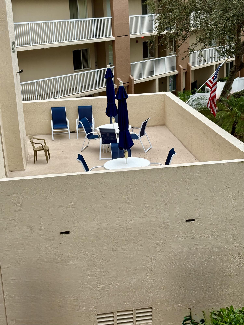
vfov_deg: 36.8
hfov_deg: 28.0
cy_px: 162
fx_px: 489
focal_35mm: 52
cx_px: 122
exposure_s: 1/357
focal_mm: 5.96
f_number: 1.6
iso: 32
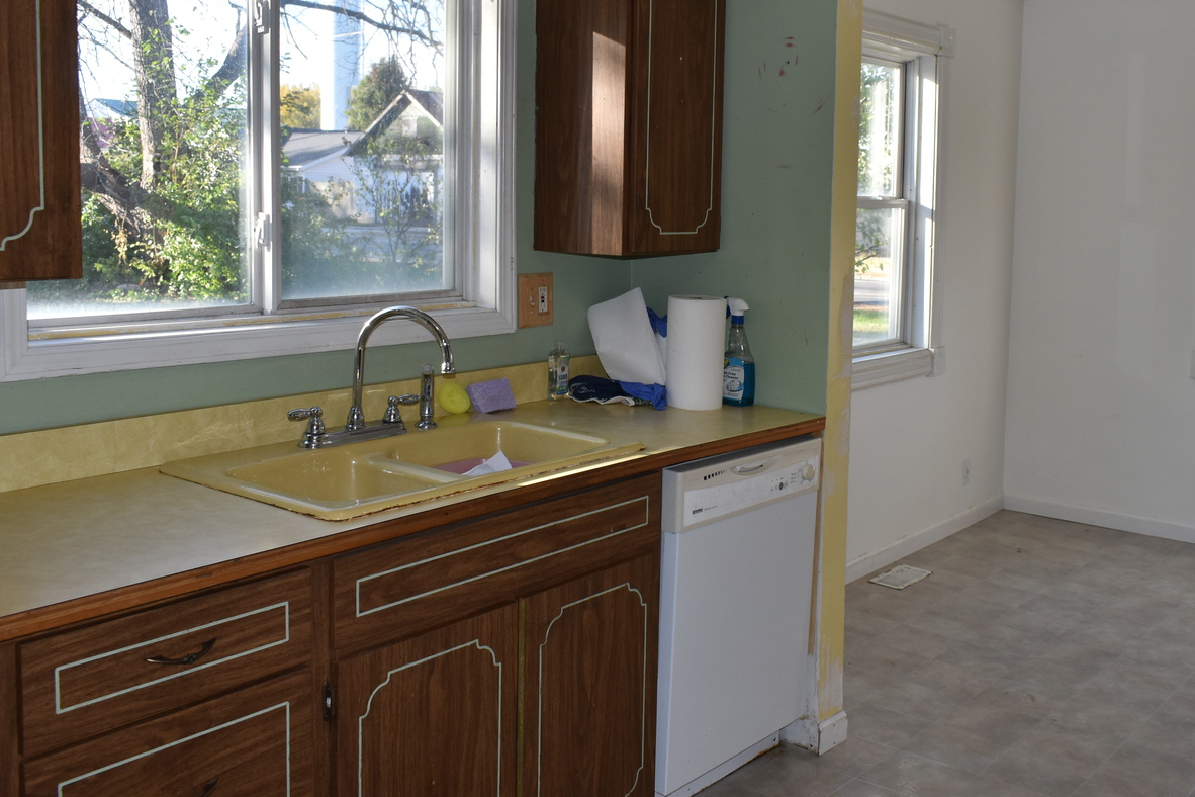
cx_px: 663
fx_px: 1228
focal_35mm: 37
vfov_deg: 35.7
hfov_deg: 51.8
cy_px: 298
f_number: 5
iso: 320
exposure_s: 1/200
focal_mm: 18
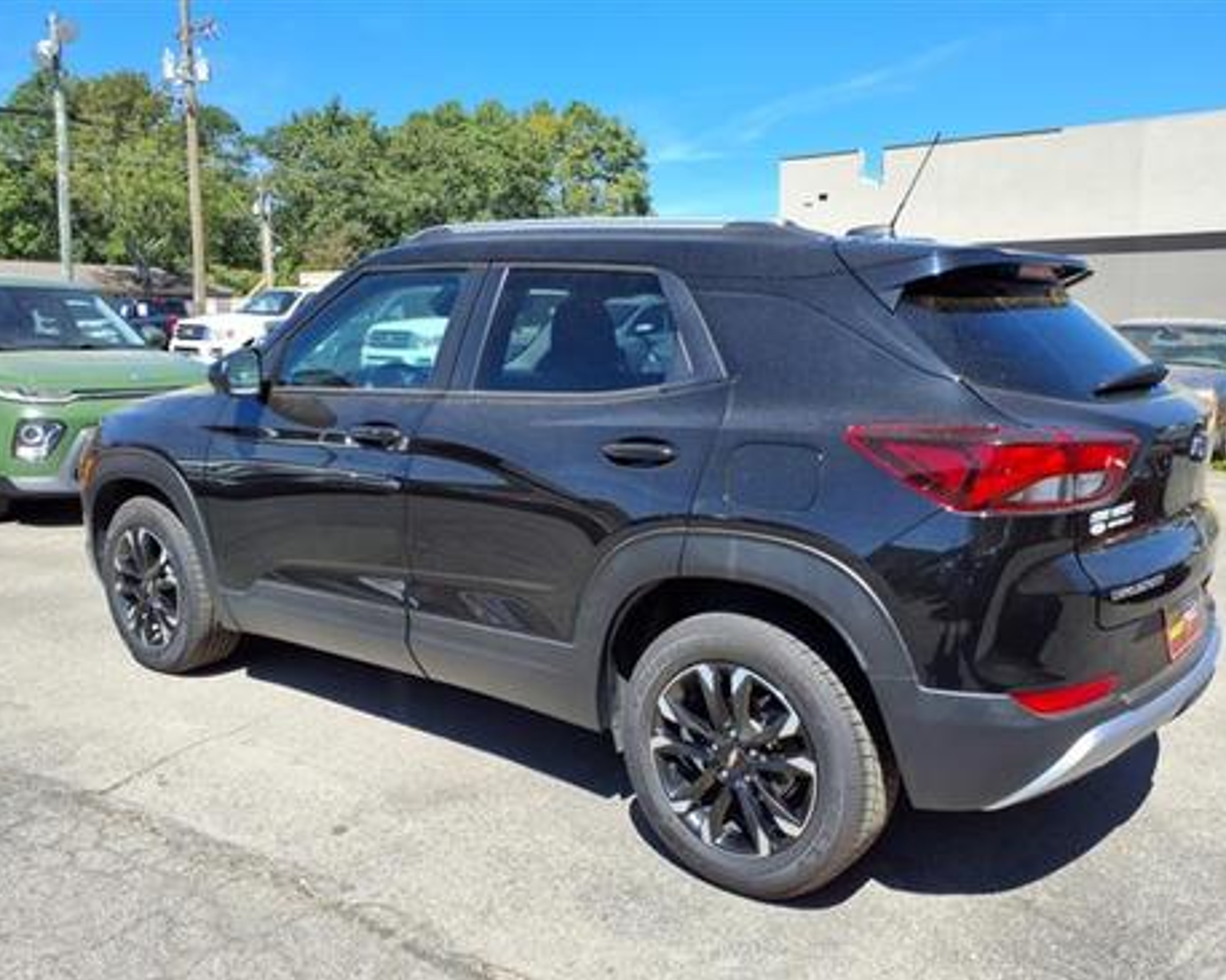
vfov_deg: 49.9
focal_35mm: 29
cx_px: 648
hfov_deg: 60.4
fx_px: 1052
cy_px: 503
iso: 40
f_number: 1.9
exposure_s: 1/1111
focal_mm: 3.58
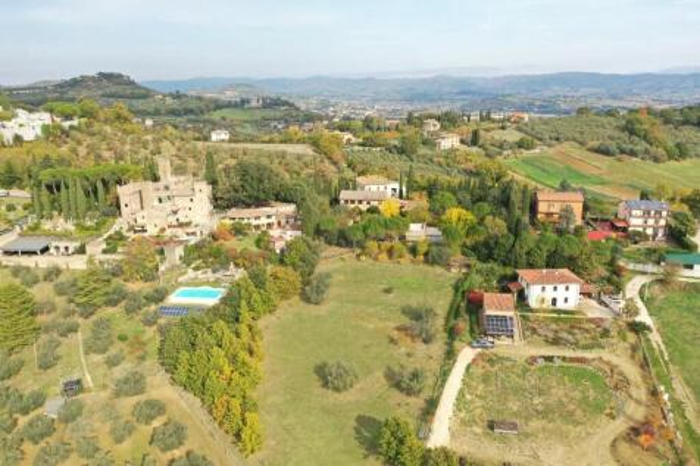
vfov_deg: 46.4
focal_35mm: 28
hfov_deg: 65.5
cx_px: 350
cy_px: 233
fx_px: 544
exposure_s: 1/320
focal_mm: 10.26
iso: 100
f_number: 5
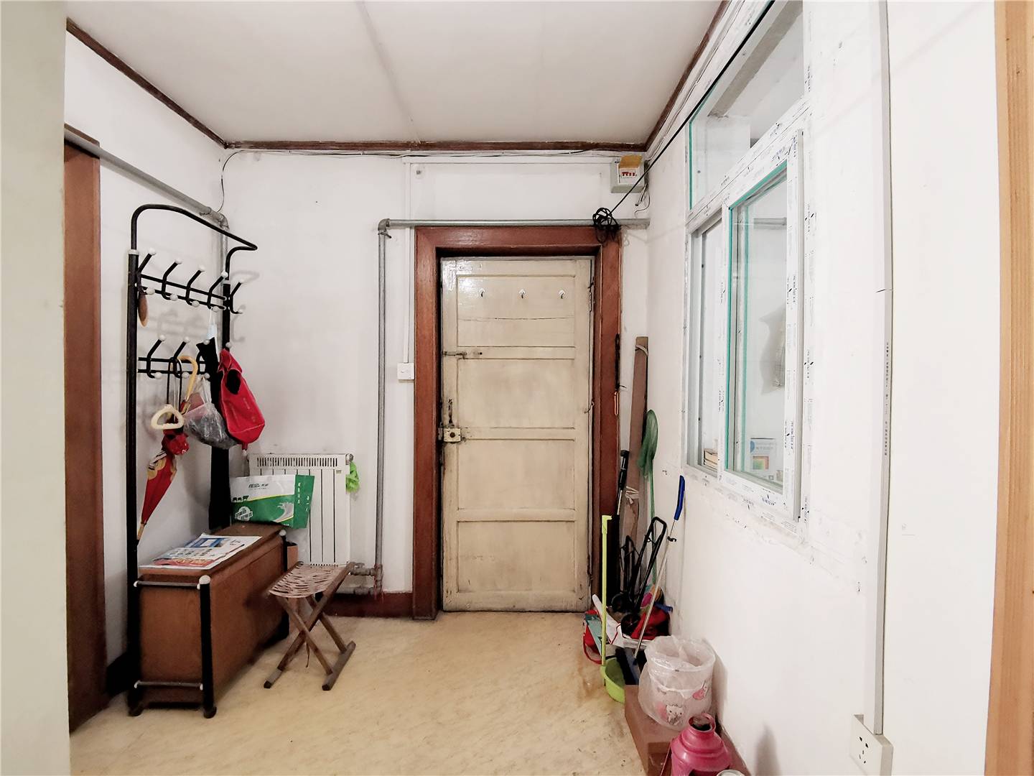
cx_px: 517
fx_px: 508
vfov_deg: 74.7
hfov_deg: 91.0
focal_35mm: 17
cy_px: 388
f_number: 2.2
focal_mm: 2.26
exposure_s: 1/33.3
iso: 640
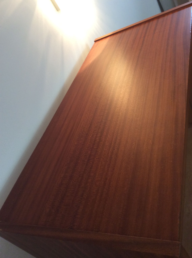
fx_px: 237
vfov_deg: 56.9
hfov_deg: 44.1
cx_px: 96
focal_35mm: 32
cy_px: 129
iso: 80
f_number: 2.4
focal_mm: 3.3
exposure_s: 1/25
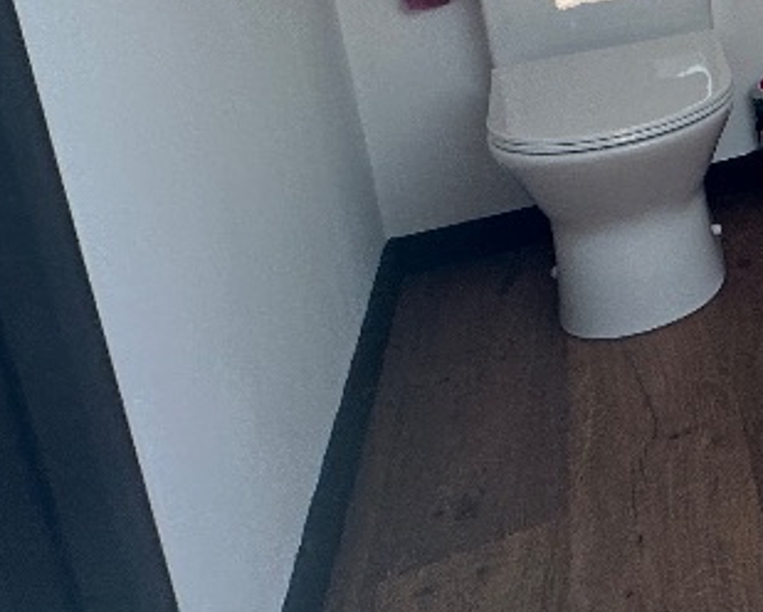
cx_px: 1477
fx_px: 1198
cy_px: -143
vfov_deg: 25.4
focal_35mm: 53
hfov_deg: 20.2
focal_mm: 2.22
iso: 50
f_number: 2.2
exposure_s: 1/99
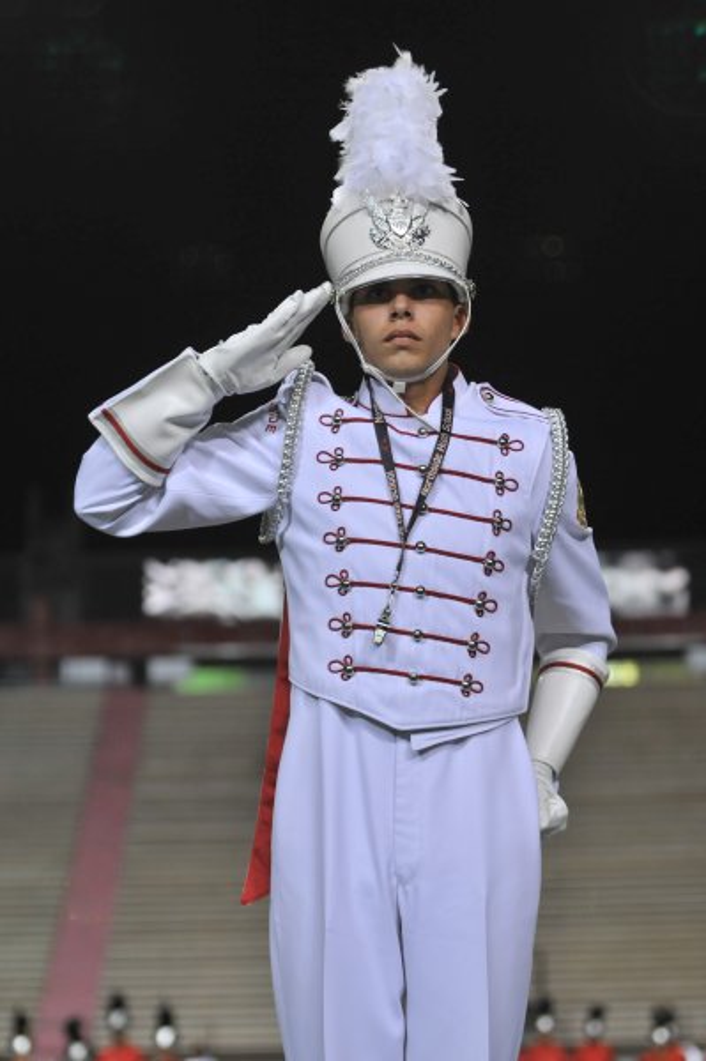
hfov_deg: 13.0
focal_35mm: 105
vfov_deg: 19.5
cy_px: 530
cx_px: 353
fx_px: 3094
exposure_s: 1/500
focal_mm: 70
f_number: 2.8
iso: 800
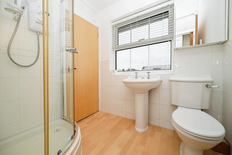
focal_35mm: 14
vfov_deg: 81.2
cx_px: 116
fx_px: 90
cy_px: 78
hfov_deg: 104.2
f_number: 5.6
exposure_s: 1/125
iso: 100
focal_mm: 14
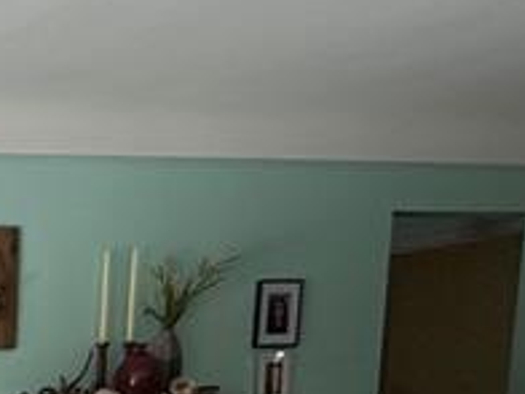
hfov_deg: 20.3
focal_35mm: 73
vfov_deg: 17.6
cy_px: 627
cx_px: -380
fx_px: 1107
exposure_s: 1/136
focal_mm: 2.22
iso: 50
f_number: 2.2
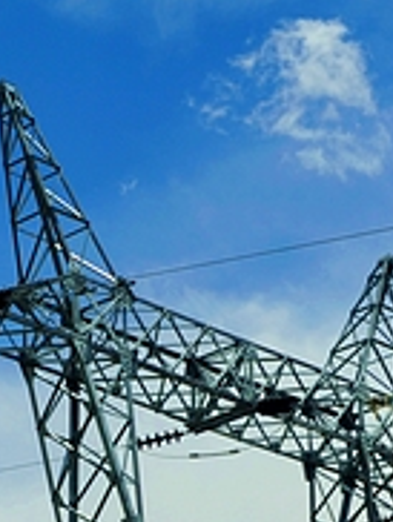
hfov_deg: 8.3
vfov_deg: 11.0
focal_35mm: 177
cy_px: 618
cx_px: -155
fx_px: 2673
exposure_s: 1/250
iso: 200
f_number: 9
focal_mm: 48
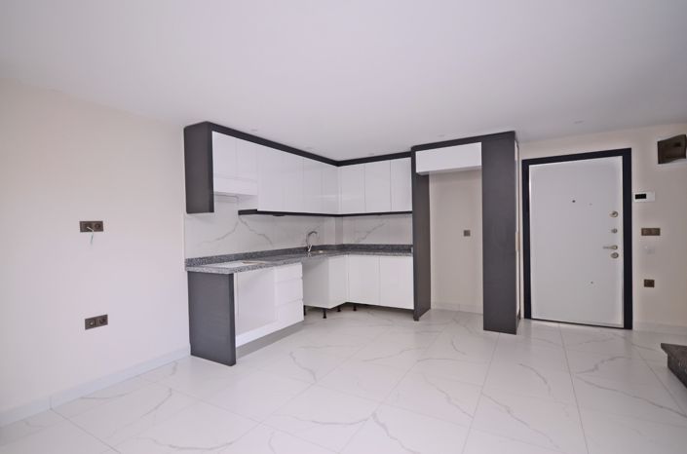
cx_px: 344
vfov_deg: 67.1
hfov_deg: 90.2
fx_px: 343
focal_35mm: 18
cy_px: 227
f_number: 5.6
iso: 320
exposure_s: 1/60
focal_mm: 12
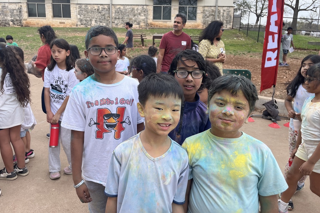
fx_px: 249
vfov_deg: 46.3
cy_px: 93
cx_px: 155
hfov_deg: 65.5
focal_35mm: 28
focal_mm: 5.1
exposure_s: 1/913
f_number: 1.6
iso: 50
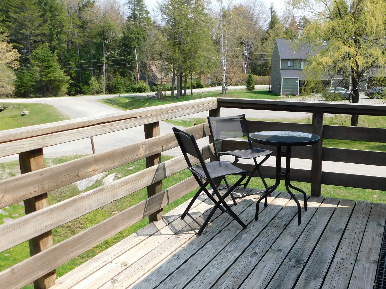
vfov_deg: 36.8
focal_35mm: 39
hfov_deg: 47.3
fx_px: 435
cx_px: 248
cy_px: 162
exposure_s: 1/640
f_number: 3.2
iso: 125
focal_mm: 5.3
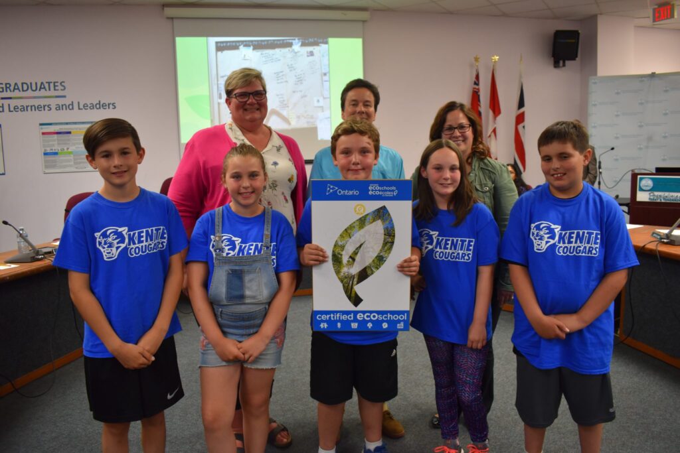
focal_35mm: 27
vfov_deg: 47.9
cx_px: 340
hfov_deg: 67.4
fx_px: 510
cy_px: 226
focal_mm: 18
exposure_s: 1/60
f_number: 4
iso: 720
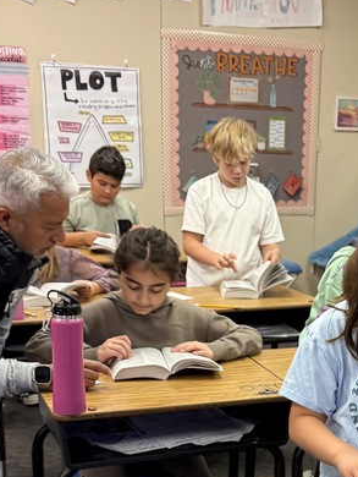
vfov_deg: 29.6
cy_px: 417
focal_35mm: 63
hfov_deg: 22.8
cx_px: 315
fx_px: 868
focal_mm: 6.76
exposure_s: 1/60
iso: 200
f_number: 1.78
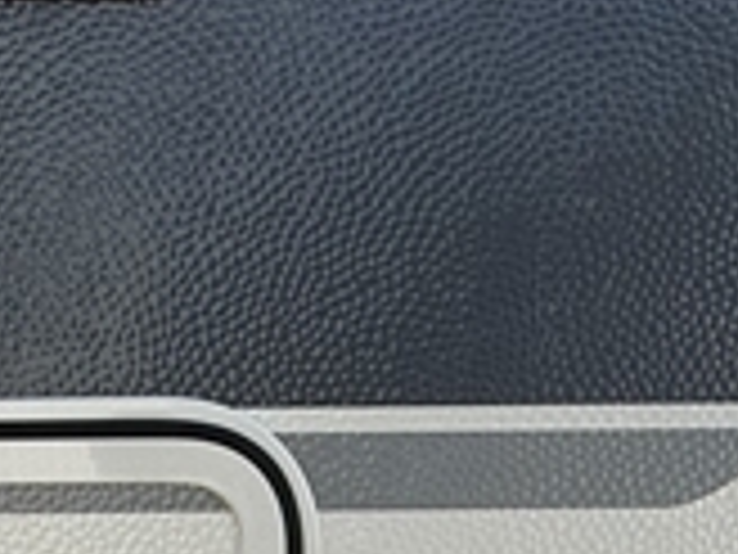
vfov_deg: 16.8
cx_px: -486
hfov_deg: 20.2
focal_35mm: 77
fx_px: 1642
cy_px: 903
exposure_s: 1/1001
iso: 50
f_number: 2.2
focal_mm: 2.22
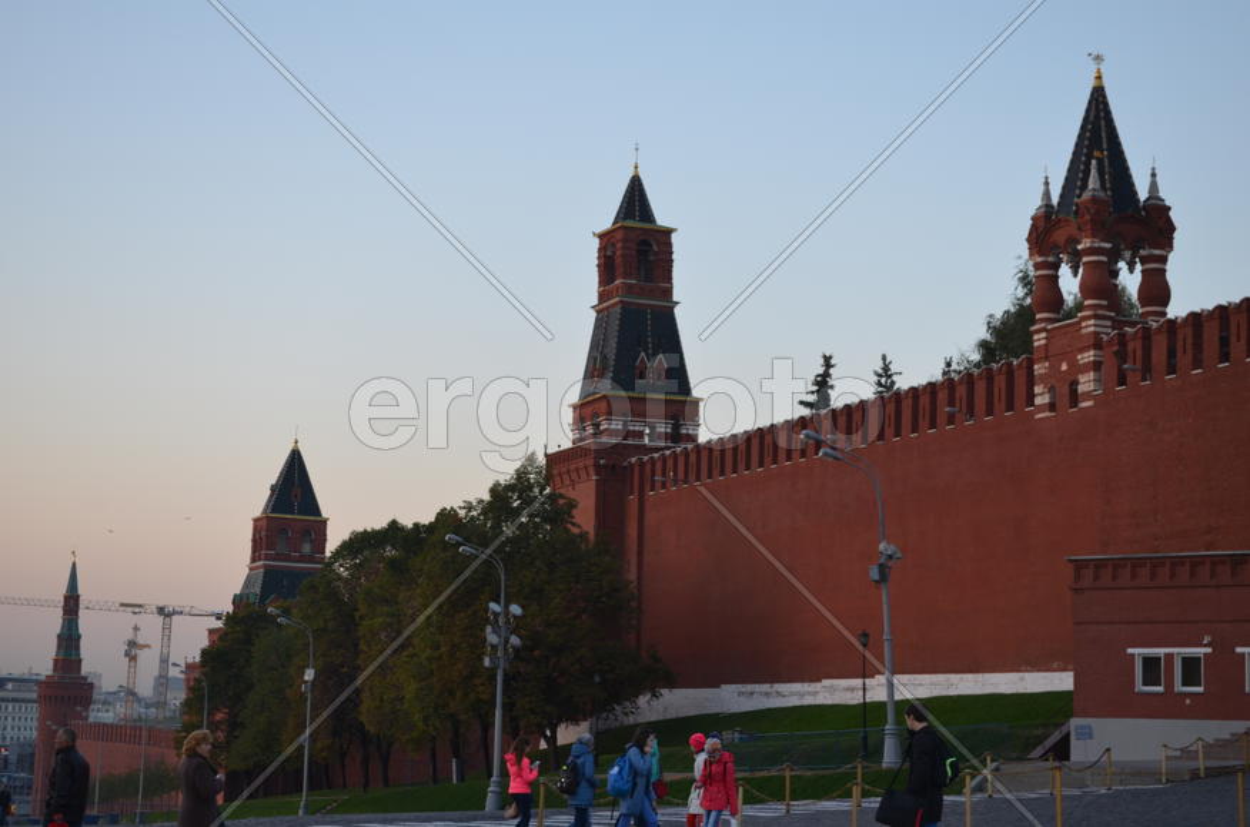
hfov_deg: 33.5
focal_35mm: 60
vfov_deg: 22.5
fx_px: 2079
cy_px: 414
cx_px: 625
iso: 360
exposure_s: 1/125
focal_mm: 40
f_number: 5.3
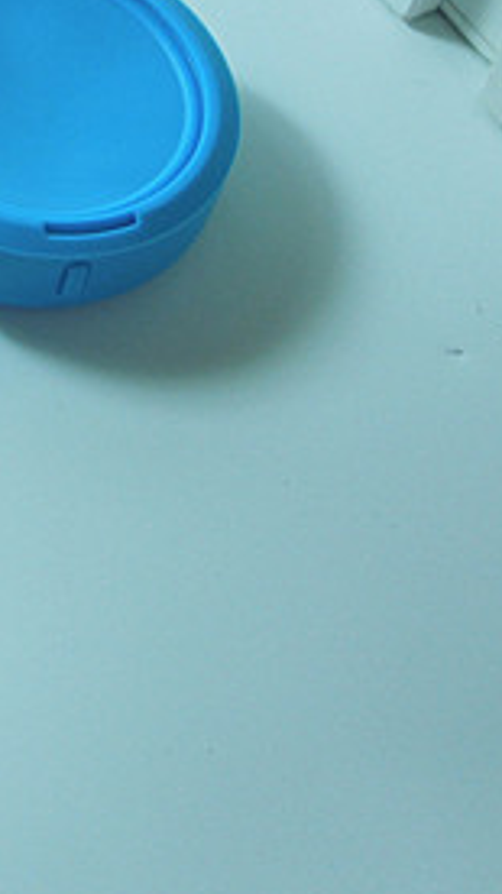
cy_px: -29
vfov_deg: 17.0
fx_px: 2914
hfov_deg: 9.4
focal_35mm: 123
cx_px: -418
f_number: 3.8
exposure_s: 1/60
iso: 100
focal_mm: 7
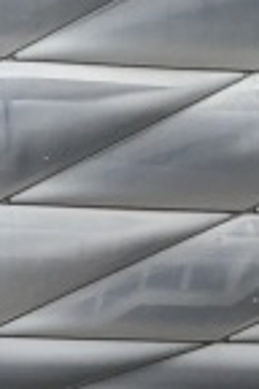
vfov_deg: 12.7
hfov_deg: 6.7
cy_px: 181
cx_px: -761
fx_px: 1748
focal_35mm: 162
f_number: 1.8
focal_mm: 4
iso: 20
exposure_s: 1/338
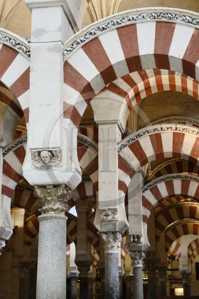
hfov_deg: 19.4
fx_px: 581
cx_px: 100
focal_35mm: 70
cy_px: 150
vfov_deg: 28.9
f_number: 5.6
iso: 1600
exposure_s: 1/25
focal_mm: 70
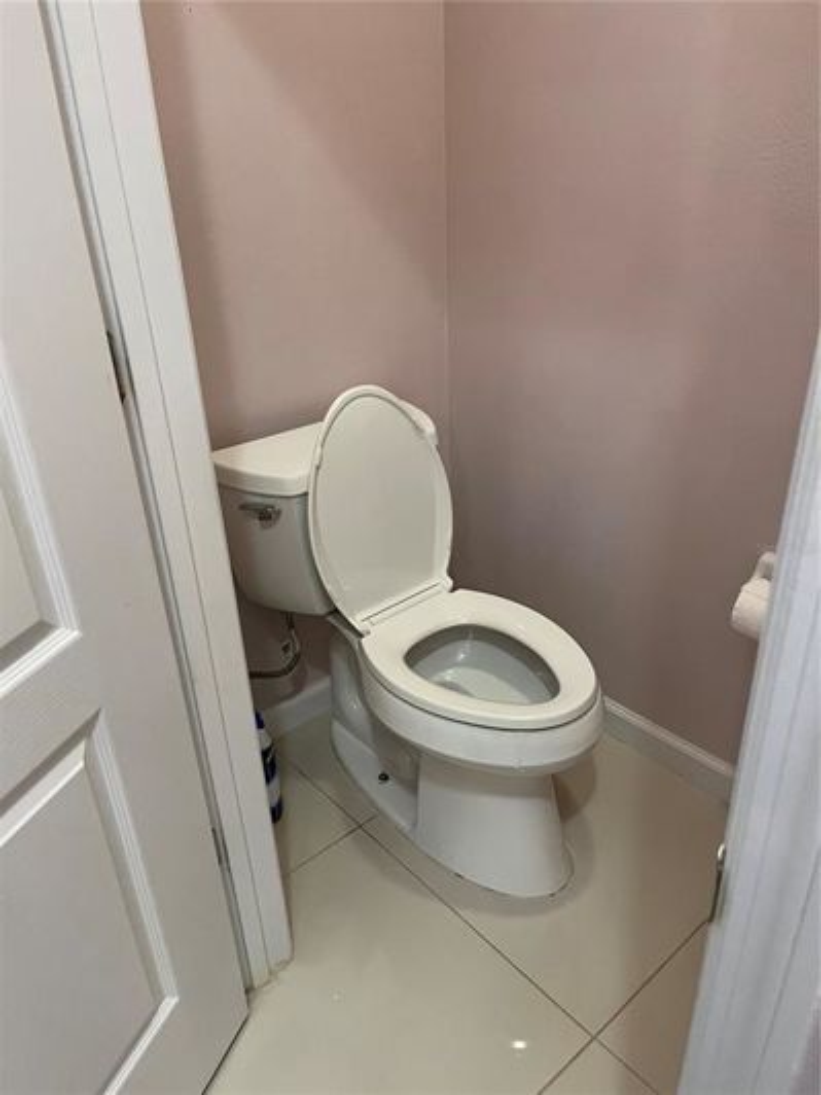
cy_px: 548
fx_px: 822
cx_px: 410
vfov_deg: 67.3
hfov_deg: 53.1
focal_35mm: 26
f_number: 1.6
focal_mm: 5.1
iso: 320
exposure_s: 1/60
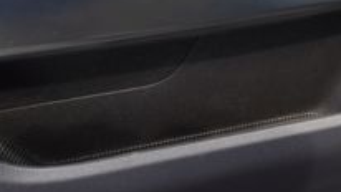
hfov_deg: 24.0
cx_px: 437
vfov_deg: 14.4
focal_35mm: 78
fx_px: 705
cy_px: -106
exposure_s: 1/80
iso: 100
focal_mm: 16
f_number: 4.5
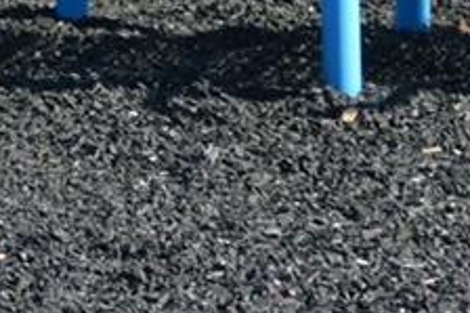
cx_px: -21
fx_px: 3627
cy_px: -598
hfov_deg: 7.4
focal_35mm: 278
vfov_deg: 4.7
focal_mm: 26
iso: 100
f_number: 6.3
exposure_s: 1/160
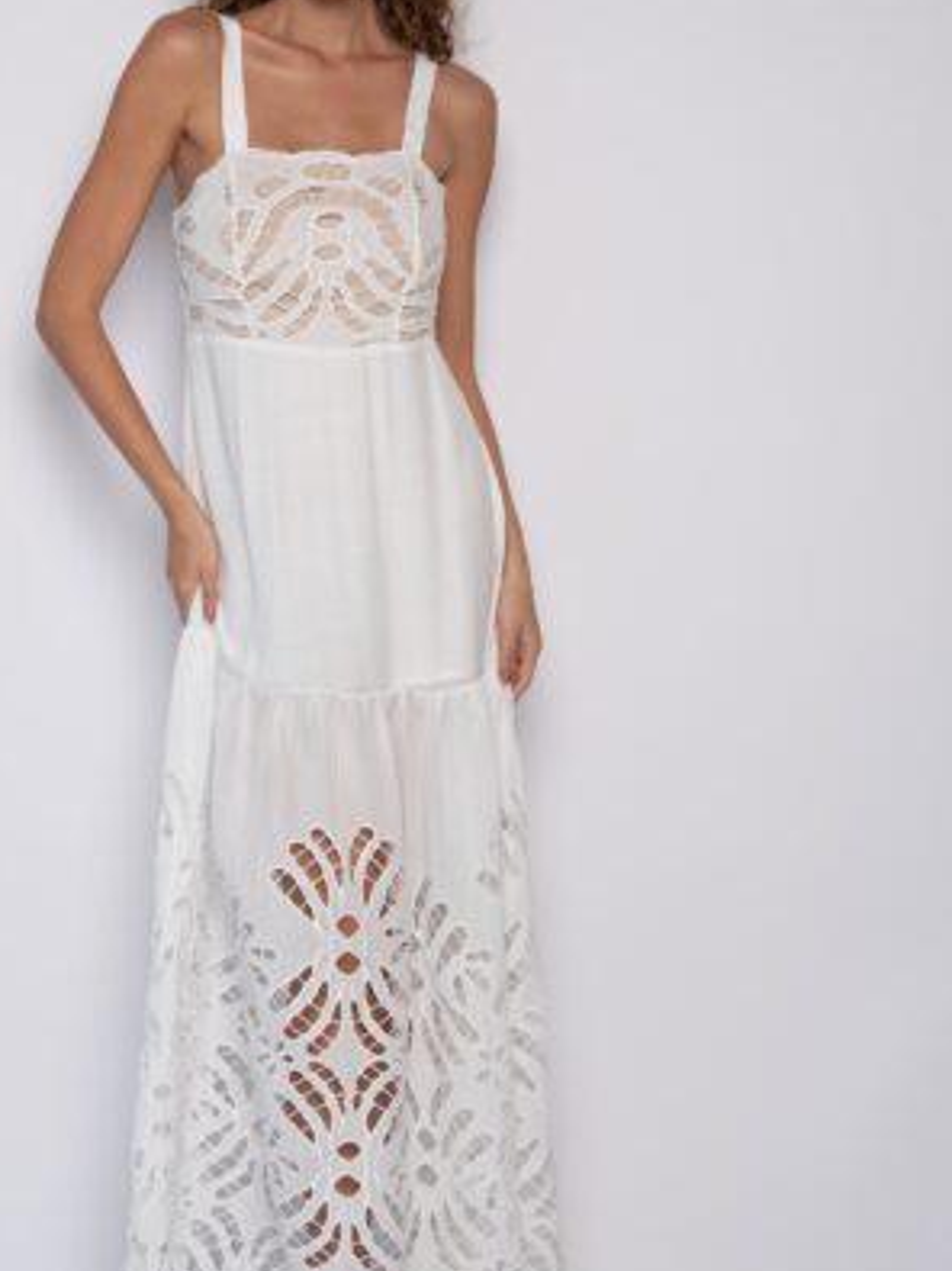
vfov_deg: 25.7
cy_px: 587
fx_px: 2788
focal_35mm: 76
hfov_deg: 19.3
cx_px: 325
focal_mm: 52
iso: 250
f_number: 4
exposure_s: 1/160
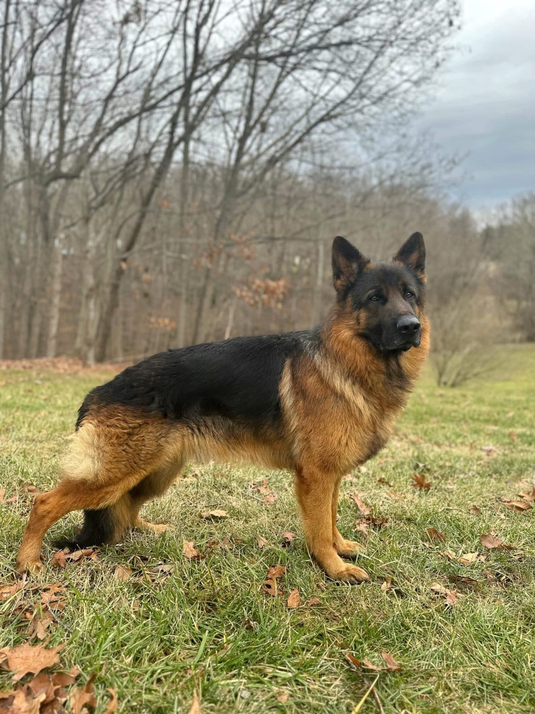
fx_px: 495
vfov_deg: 71.6
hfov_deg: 56.8
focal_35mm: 24
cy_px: 357
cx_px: 268
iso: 80
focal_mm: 6.86
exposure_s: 1/690
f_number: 1.78
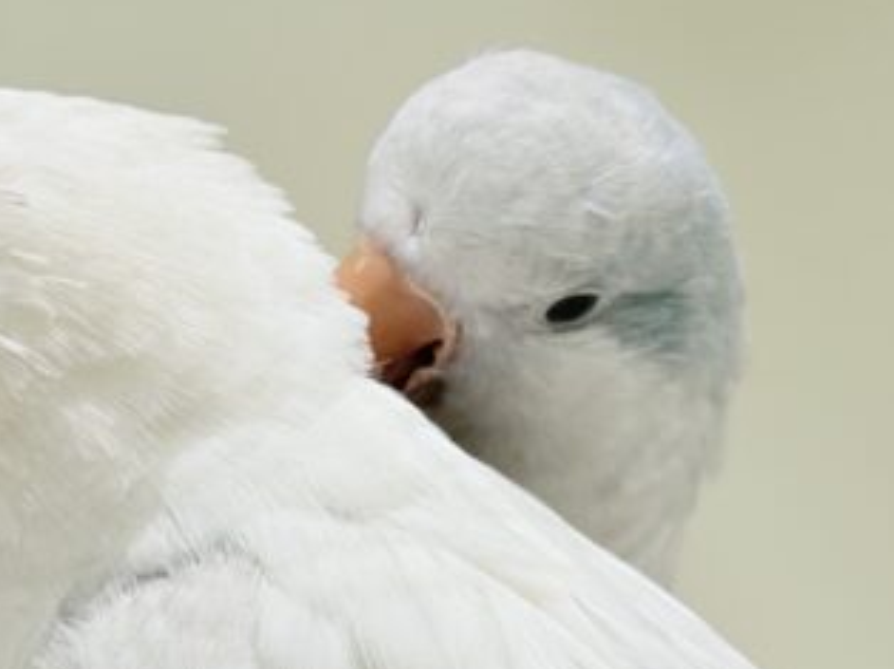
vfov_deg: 13.9
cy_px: 484
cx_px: 387
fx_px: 2735
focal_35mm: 106
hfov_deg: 18.6
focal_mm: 5.96
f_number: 1.6
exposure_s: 1/121
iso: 25
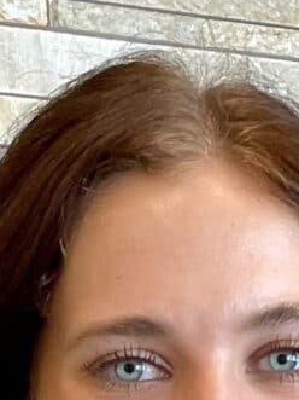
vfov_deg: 9.0
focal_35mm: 201
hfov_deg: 7.4
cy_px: 893
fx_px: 2316
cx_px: 289
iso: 125
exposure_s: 1/55
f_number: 1.6
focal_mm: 4.2
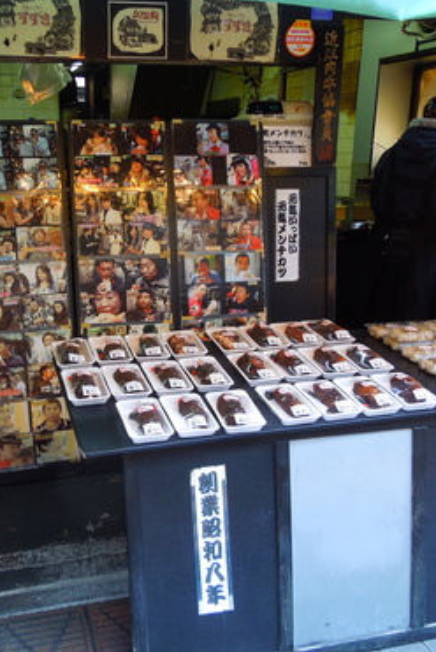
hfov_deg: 37.1
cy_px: 324
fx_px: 635
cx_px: 118
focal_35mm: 35
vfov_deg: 54.4
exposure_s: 1/30
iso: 100
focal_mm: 4.5
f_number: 3.3
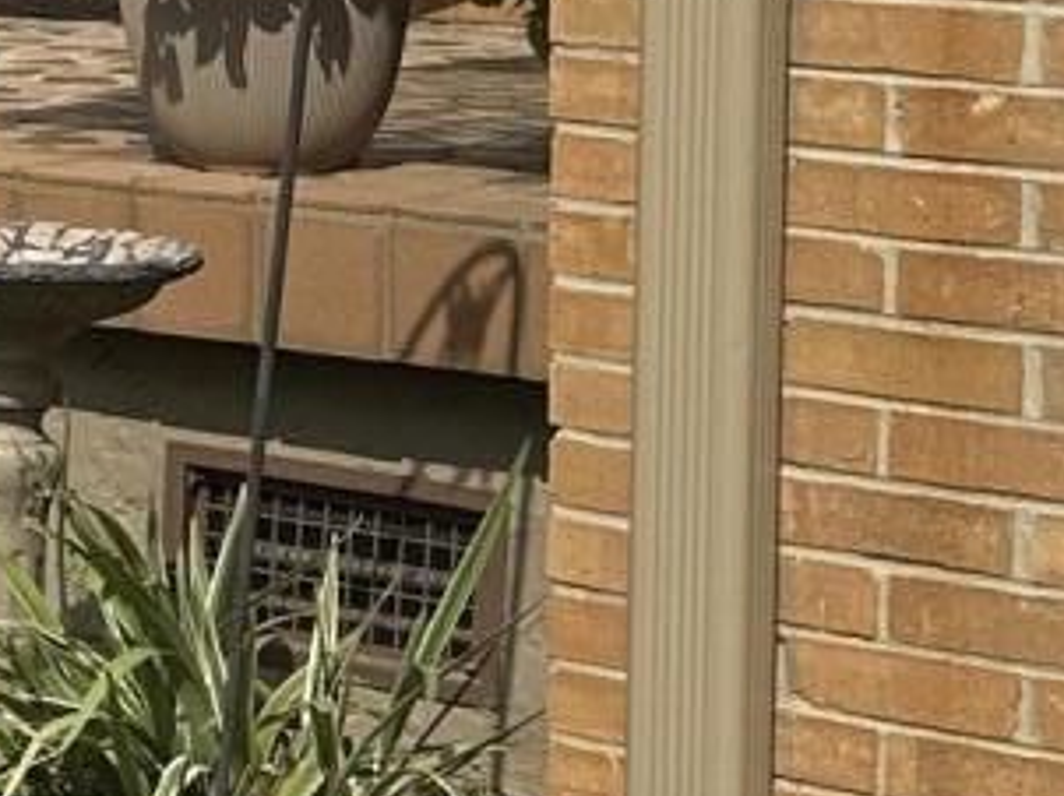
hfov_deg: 11.1
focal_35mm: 159
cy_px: -116
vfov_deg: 9.2
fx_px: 4883
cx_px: -1205
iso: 80
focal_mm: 6.86
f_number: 1.78
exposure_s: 1/9709
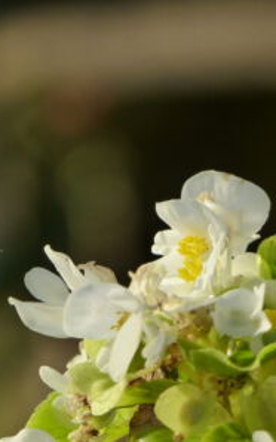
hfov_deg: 1.5
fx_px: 10288
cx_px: 110
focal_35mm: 854
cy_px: 221
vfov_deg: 2.5
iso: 200
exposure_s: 1/800
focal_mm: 108
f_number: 4.5
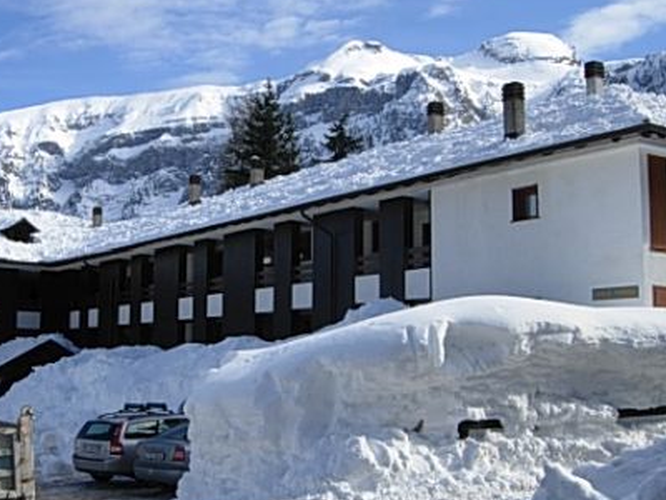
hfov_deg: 35.3
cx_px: 235
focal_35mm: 54
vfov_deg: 27.0
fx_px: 1039
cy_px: 248
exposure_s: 1/322
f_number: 6.8
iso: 50
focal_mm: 7.5
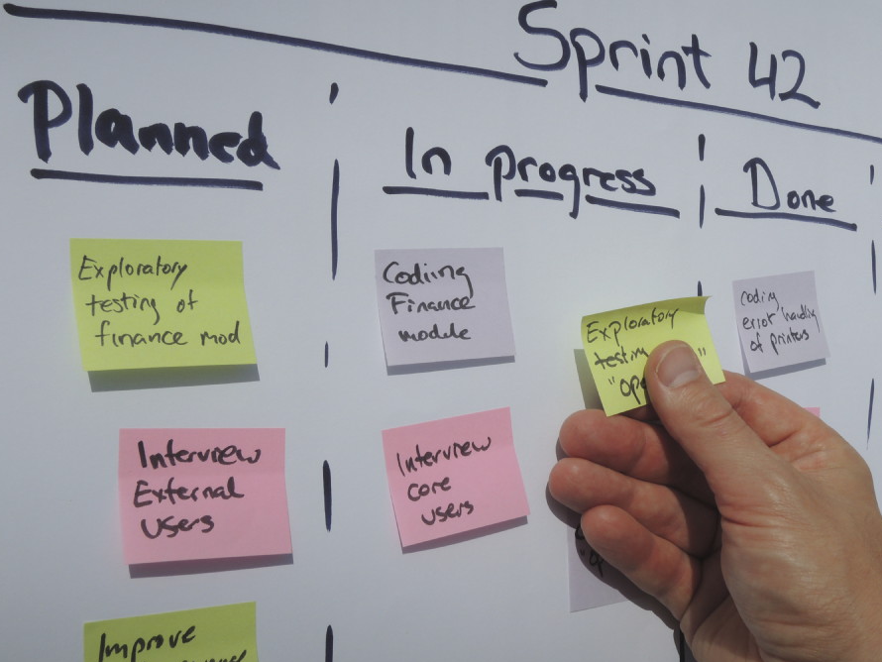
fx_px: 1172
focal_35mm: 46
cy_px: 341
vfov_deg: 31.5
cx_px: 484
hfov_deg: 41.2
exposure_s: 1/1600
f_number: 5.8
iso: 100
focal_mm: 7.2
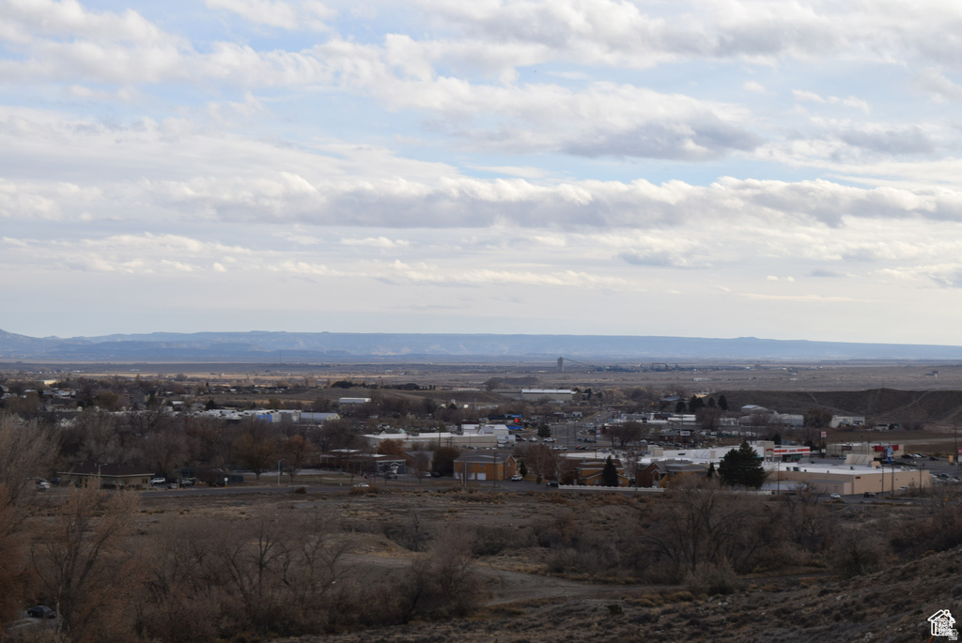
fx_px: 2207
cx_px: 481
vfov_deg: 16.6
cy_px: 322
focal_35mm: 82
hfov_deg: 24.6
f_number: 9
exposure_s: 1/200
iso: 100
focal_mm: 55
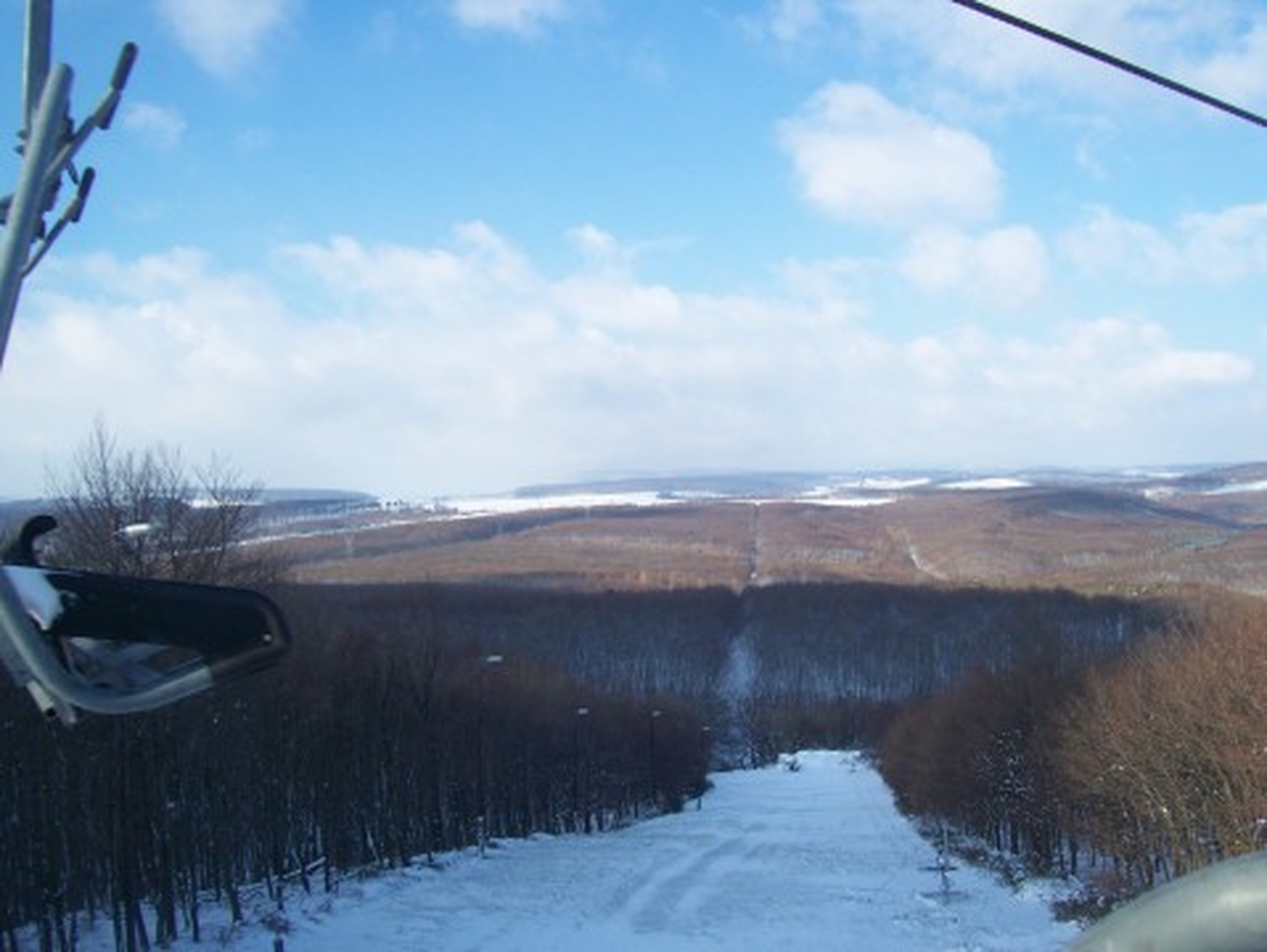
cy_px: 476
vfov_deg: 41.8
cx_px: 634
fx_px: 1245
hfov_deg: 53.9
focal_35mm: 34
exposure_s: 1/400
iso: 80
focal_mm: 5.6
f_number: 5.1
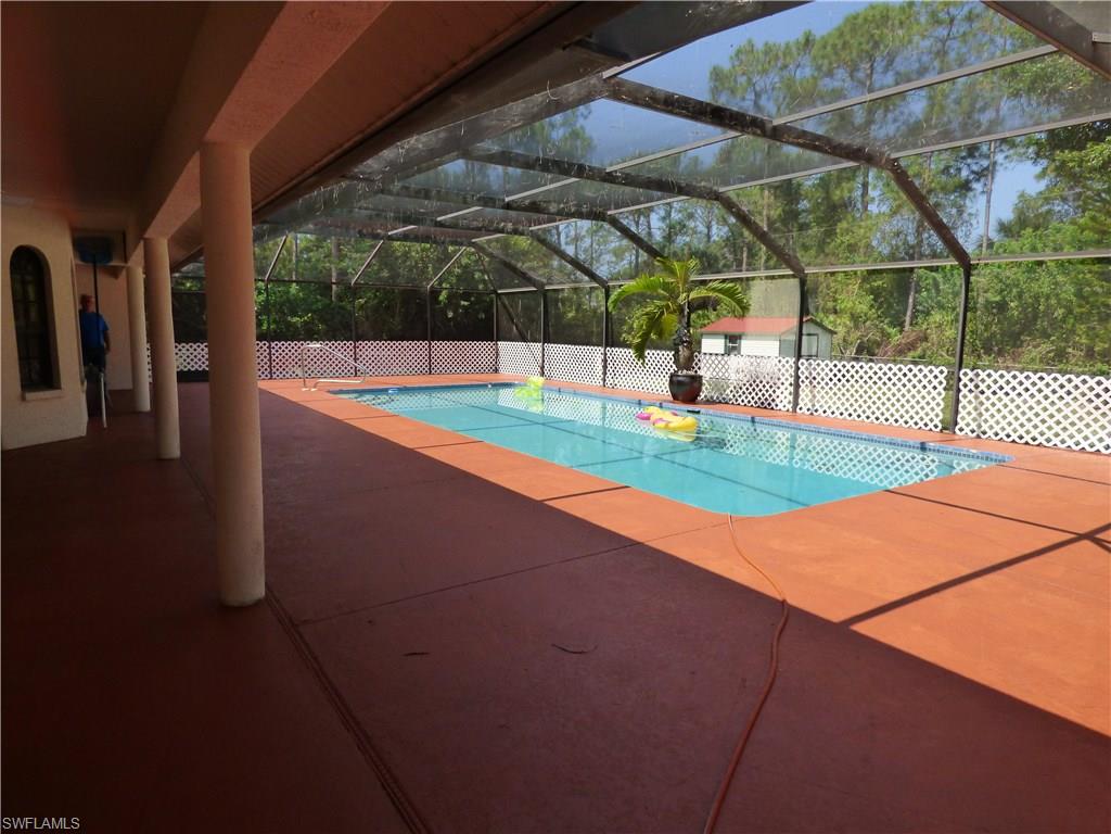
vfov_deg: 66.0
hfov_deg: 81.7
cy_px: 417
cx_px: 556
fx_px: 642
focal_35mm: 20
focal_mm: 3.58
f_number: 3.5
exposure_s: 1/640
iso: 200
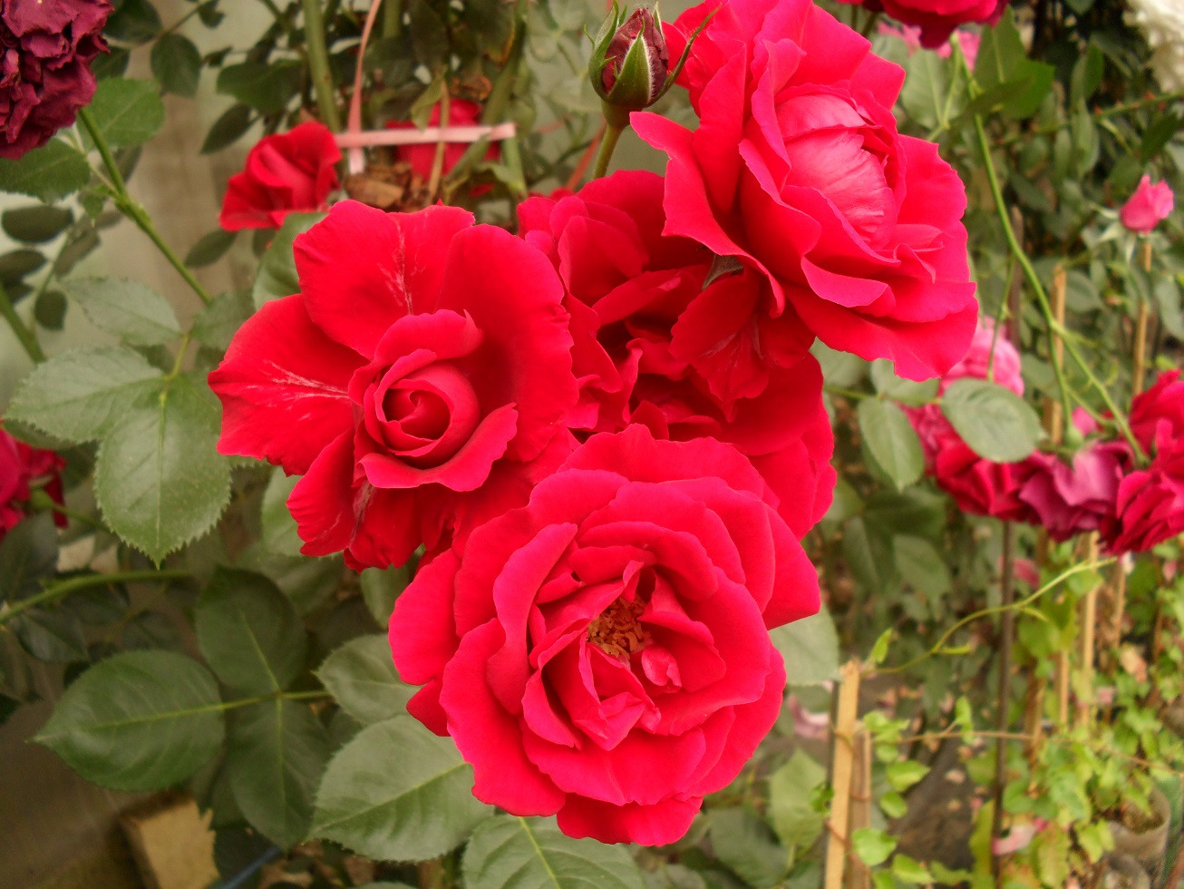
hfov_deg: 52.6
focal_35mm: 35
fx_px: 1197
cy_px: 444
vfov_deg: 40.7
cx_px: 592
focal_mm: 6.3
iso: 100
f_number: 3.2
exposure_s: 1/125
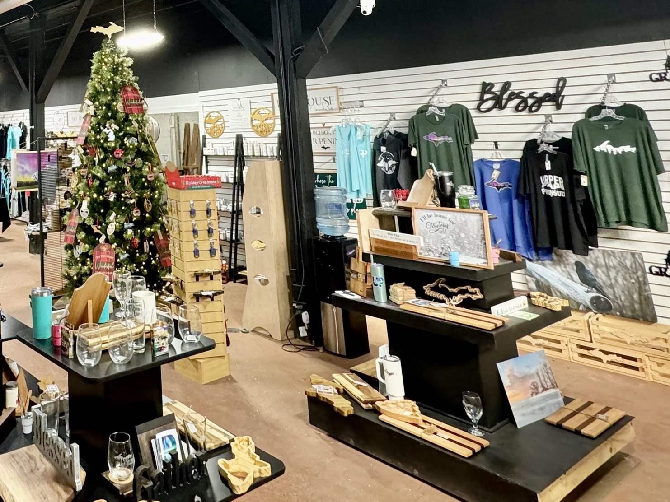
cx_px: 80
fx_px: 561
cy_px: 33
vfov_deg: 43.3
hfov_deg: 54.5
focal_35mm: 29
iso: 250
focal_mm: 2.22
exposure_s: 1/120
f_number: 2.2
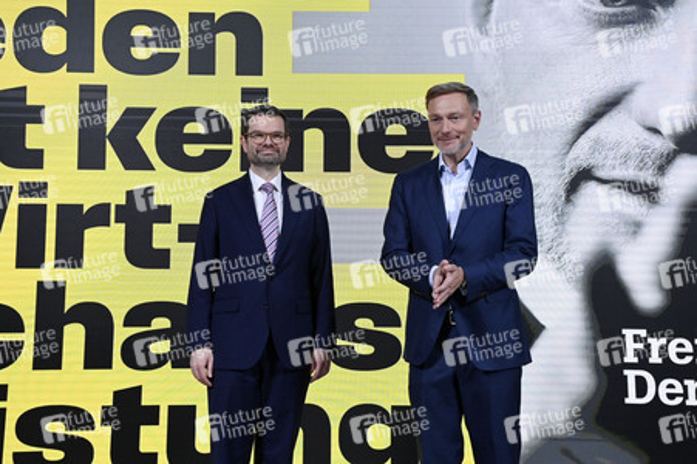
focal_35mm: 50
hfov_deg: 39.6
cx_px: 348
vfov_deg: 27.0
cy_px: 232
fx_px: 967
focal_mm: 50
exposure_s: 1/500
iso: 8000
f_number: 6.3
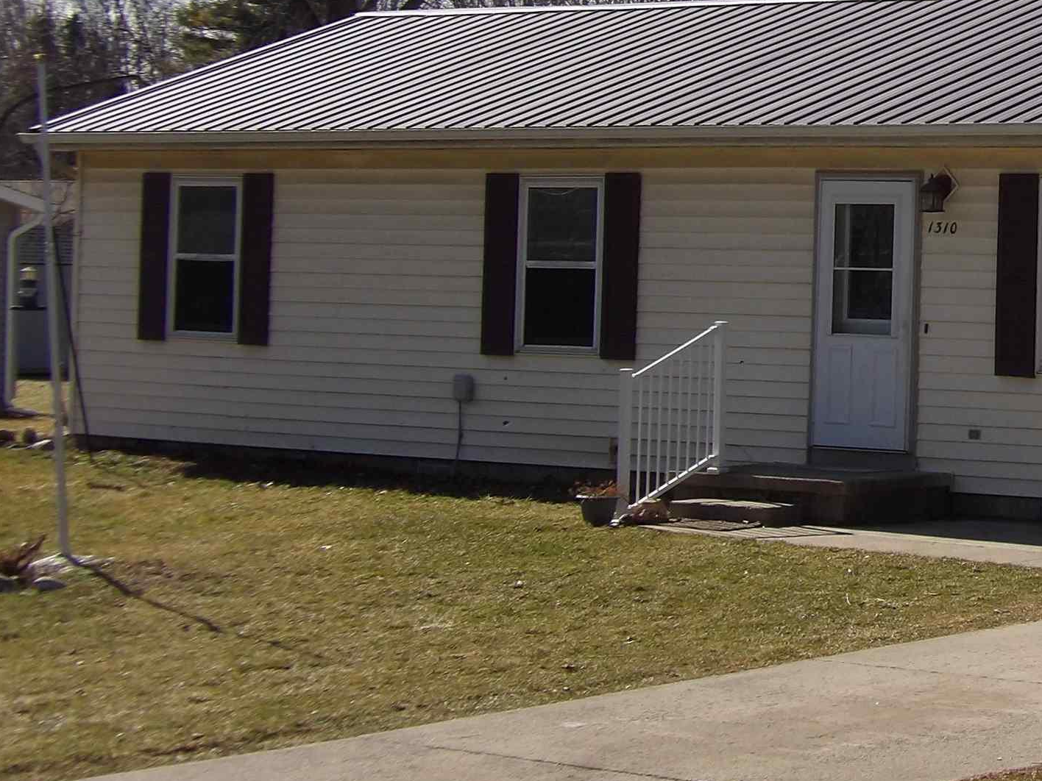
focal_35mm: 115
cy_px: 190
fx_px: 3462
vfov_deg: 12.8
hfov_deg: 16.7
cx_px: 1103
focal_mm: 9.5
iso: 100
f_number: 3.9
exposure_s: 1/887
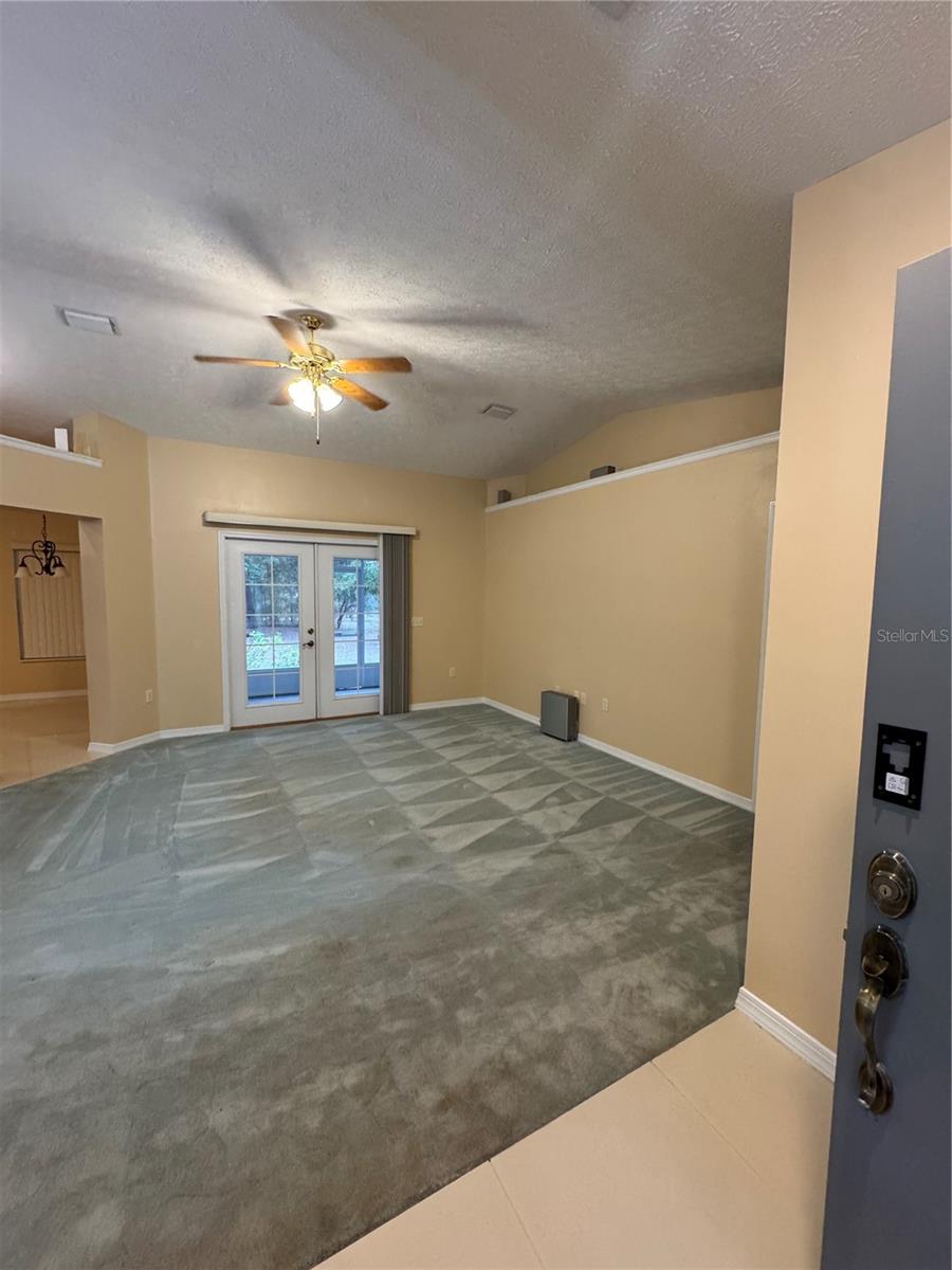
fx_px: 513
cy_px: 635
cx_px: 476
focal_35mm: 14
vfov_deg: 102.1
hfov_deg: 85.7
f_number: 2.2
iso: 320
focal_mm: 2.22
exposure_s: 1/60
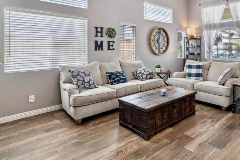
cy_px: 49
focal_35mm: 24
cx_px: 156
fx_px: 160
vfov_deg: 51.8
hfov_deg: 72.0
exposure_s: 1/20
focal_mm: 16
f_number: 7.1
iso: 320
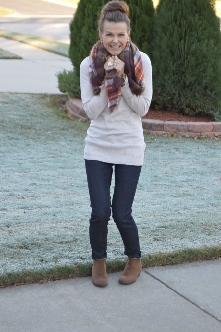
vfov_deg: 24.6
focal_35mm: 82
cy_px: 166
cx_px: 110
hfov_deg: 16.5
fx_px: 761
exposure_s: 1/125
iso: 400
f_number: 5.6
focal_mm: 55
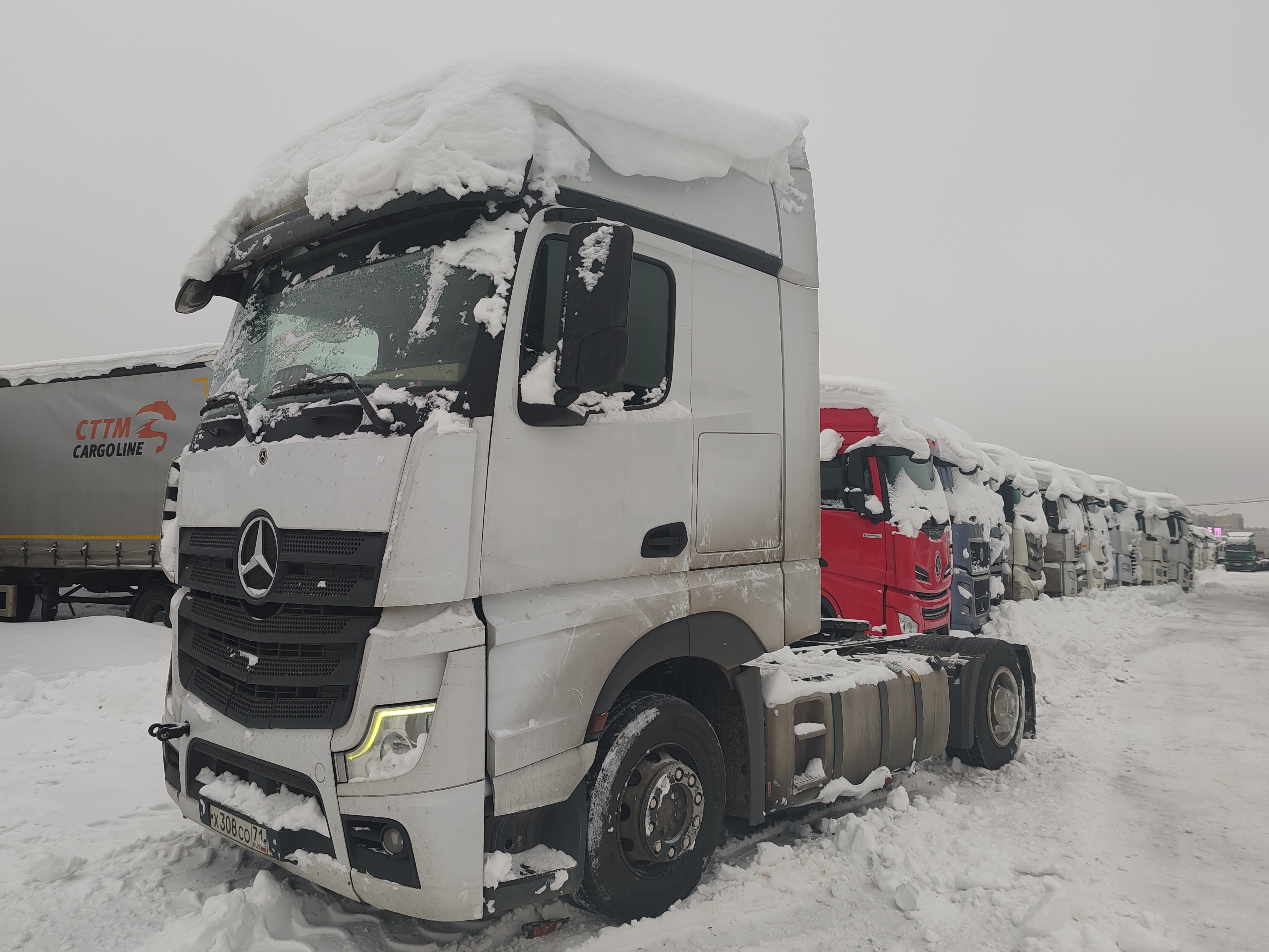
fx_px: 990
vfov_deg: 51.4
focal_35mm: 27
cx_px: 634
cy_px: 476
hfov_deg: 65.3
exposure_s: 1/120
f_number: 1.9
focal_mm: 6.12
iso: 50
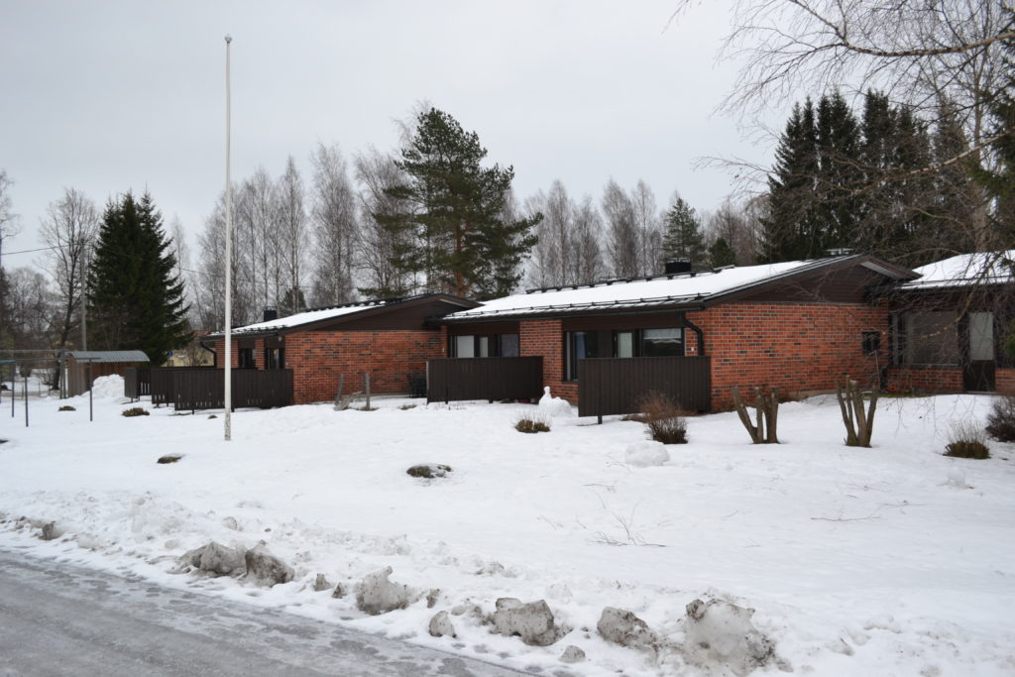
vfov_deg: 43.6
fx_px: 846
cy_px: 338
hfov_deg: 61.9
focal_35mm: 30
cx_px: 508
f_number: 5
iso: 400
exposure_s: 1/100
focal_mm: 20
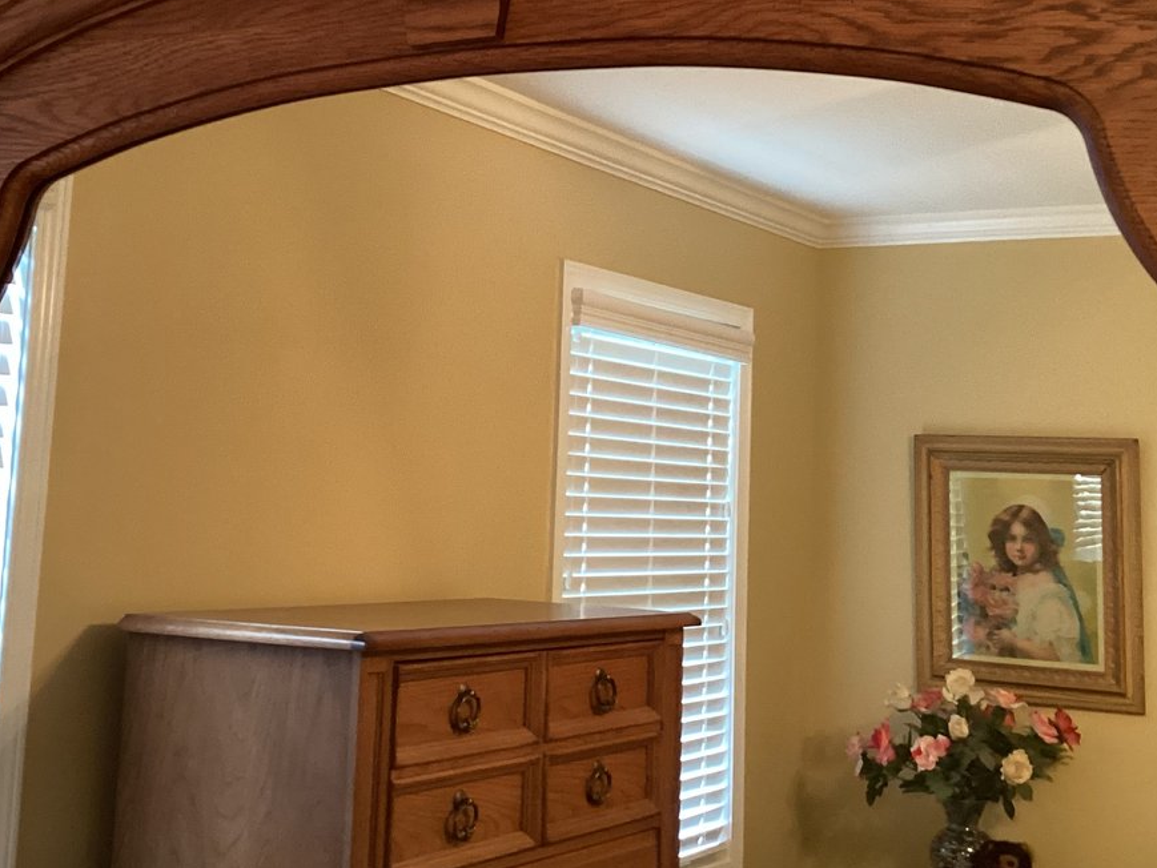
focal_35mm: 54
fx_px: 1805
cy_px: 244
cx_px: 533
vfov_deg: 26.8
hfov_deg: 35.5
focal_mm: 3.3
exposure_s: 1/40
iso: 320
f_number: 2.4
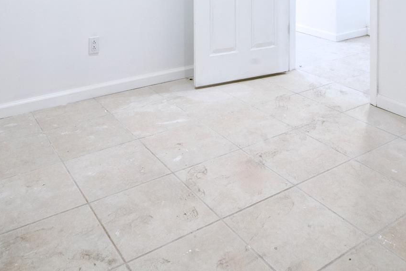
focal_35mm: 36
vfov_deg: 32.0
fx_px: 406
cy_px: -35
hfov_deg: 52.9
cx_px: 233
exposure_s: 1/5
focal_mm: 15
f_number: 13
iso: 400
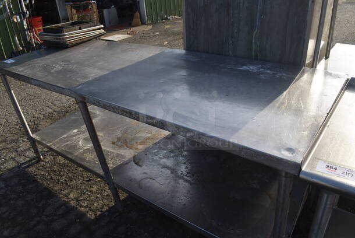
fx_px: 266
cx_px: 178
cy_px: 119
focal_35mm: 27
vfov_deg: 48.0
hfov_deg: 67.3
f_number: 8
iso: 200
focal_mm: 18
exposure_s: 1/400
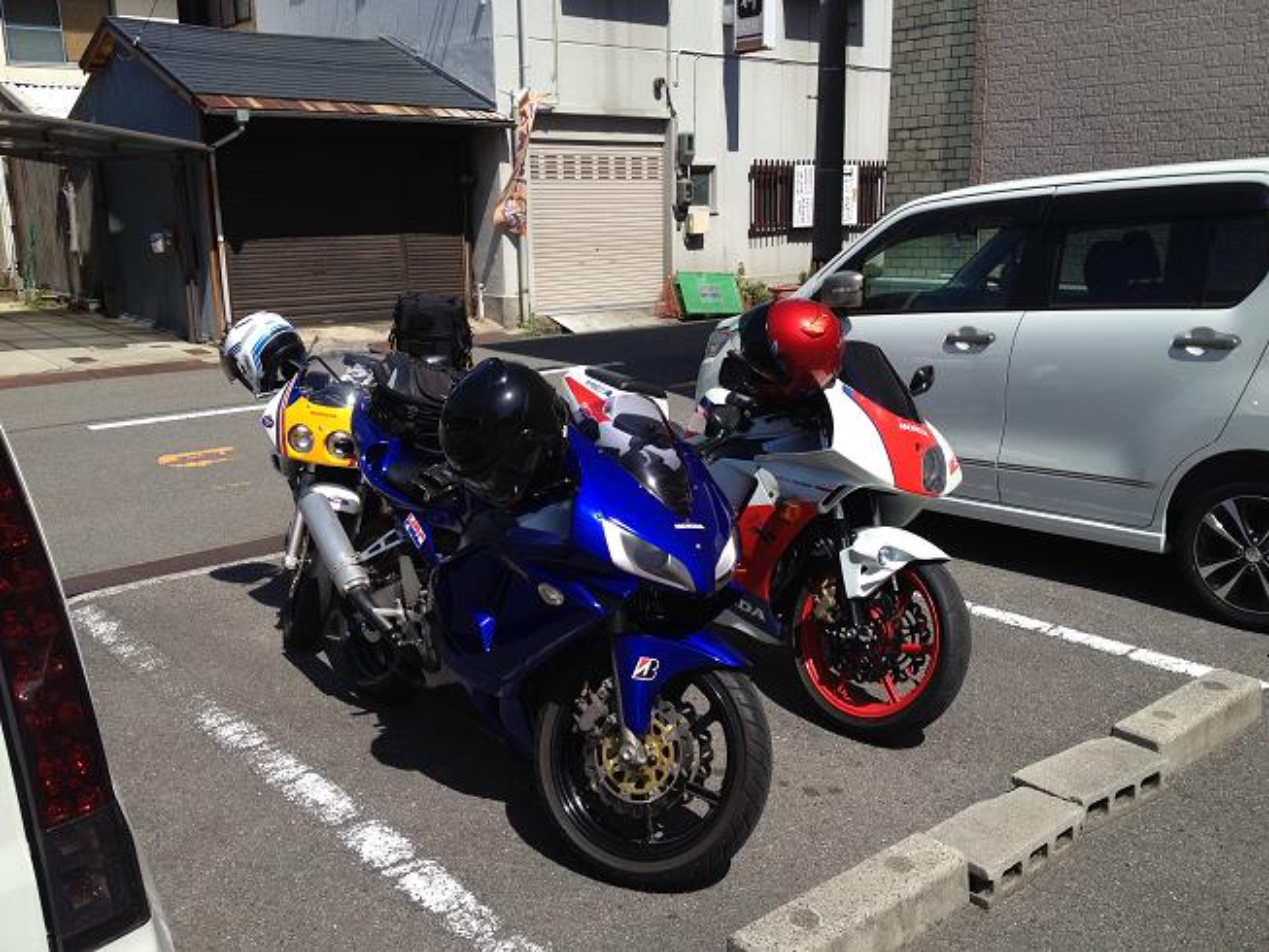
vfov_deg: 40.7
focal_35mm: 35
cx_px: 634
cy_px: 476
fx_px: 1283
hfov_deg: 52.6
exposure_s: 1/1842
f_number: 2.4
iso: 50
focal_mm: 4.28
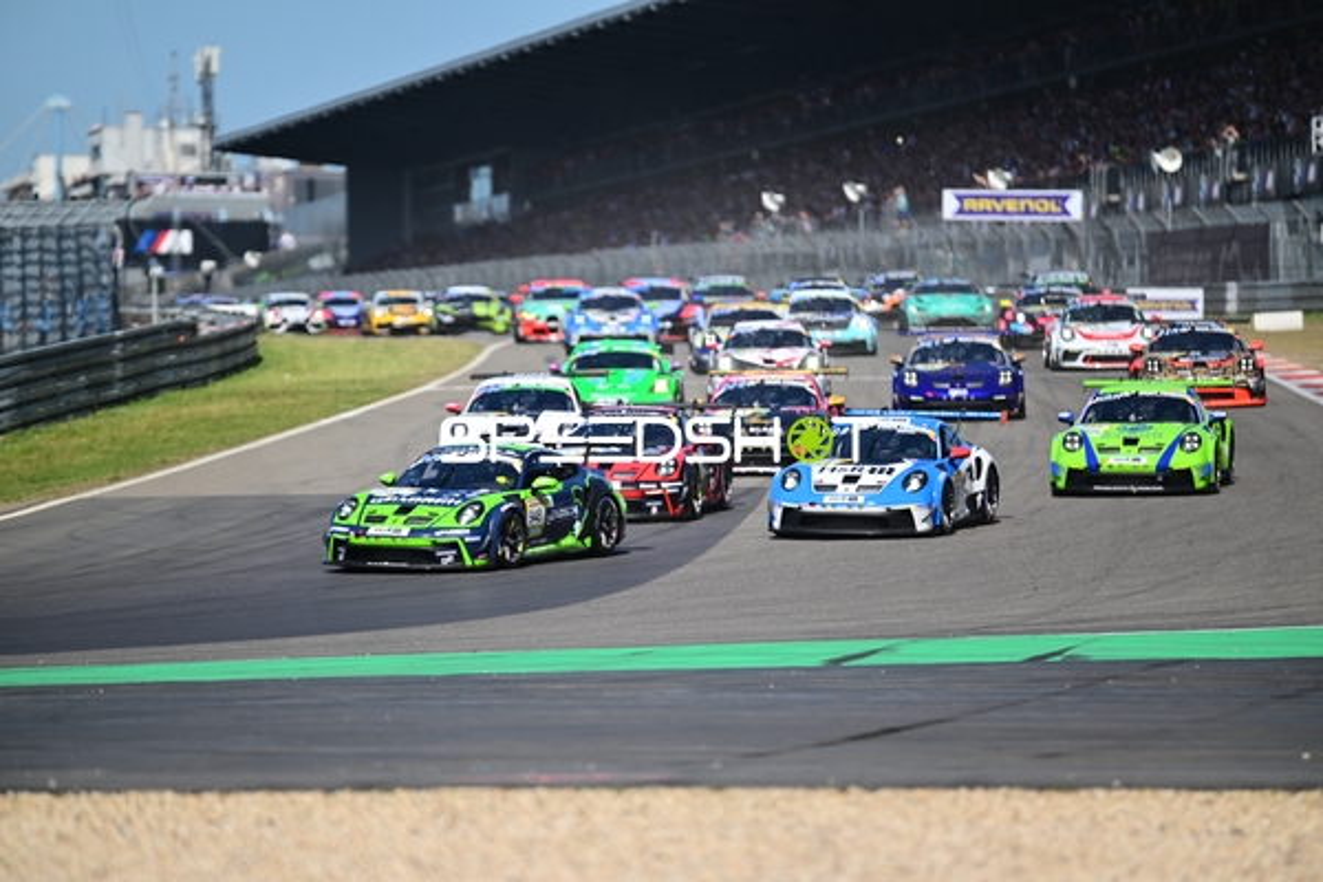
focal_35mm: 270
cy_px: 441
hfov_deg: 7.6
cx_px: 662
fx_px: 9922
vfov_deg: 5.1
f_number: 2.8
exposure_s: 1/2000
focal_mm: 270
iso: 90
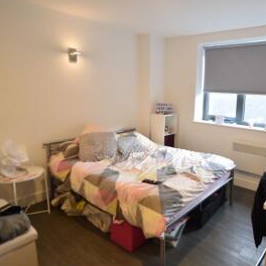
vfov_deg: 67.3
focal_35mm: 23
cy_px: 131
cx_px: 194
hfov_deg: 63.9
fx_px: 200
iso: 1600
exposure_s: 1/160
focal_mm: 10
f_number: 6.3
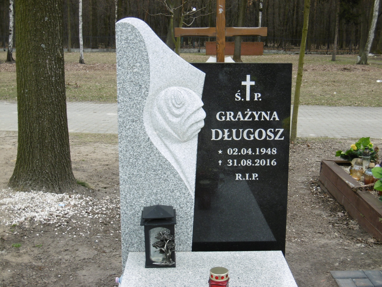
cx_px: 191
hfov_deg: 37.5
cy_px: 144
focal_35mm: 51
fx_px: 563
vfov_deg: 28.6
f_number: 4
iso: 100
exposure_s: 1/200
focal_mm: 9.2
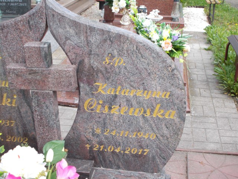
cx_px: 119
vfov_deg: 29.1
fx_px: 344
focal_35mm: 50
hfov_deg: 38.2
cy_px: 90
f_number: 4.5
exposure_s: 1/250
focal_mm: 9
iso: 125
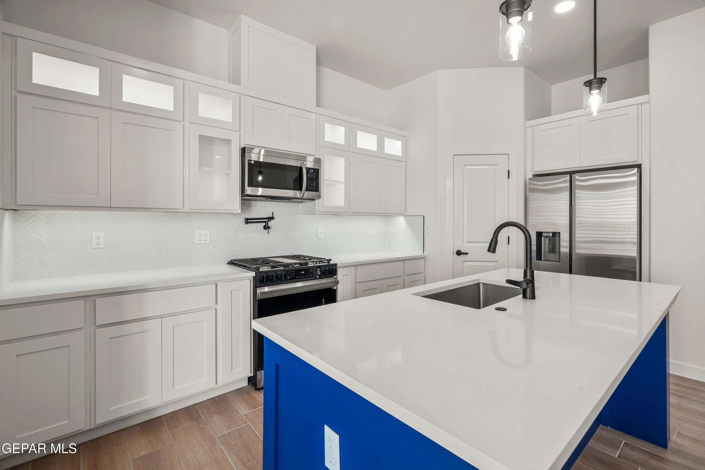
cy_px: 235
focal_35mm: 16
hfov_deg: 96.7
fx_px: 313
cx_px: 352
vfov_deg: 73.7
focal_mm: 16
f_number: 10
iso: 640
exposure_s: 1/8
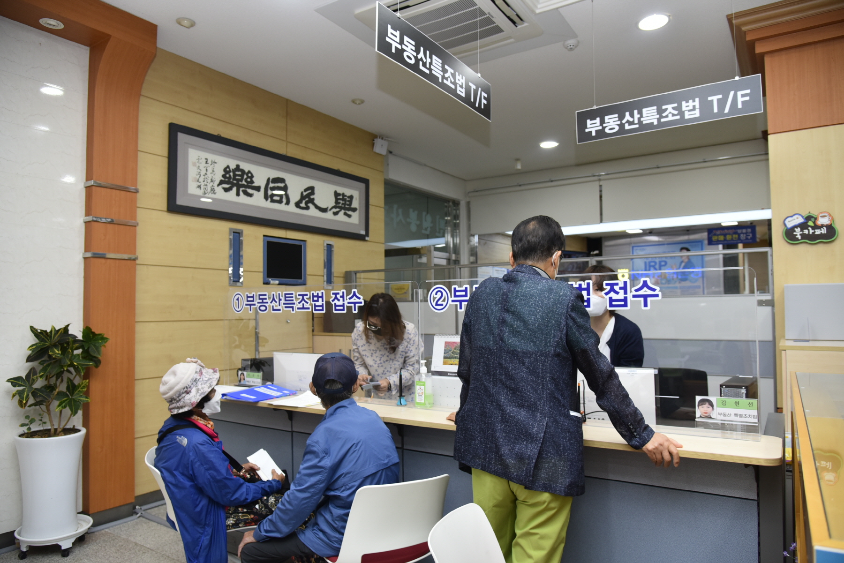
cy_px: 282
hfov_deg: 73.7
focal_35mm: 24
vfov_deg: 53.2
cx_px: 422
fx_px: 563
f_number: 4.5
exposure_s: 1/125
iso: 500
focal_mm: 24
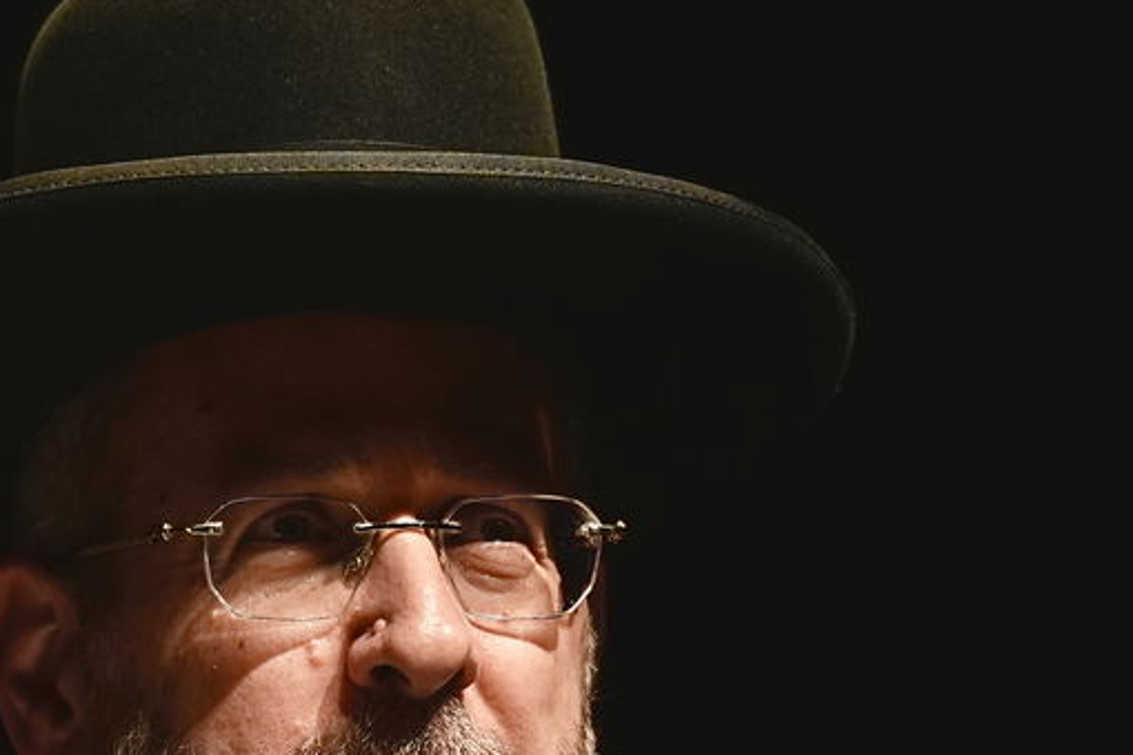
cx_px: 187
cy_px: 798
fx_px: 9063
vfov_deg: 4.8
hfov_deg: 7.1
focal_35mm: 288
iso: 800
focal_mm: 70
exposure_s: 1/250
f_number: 2.8
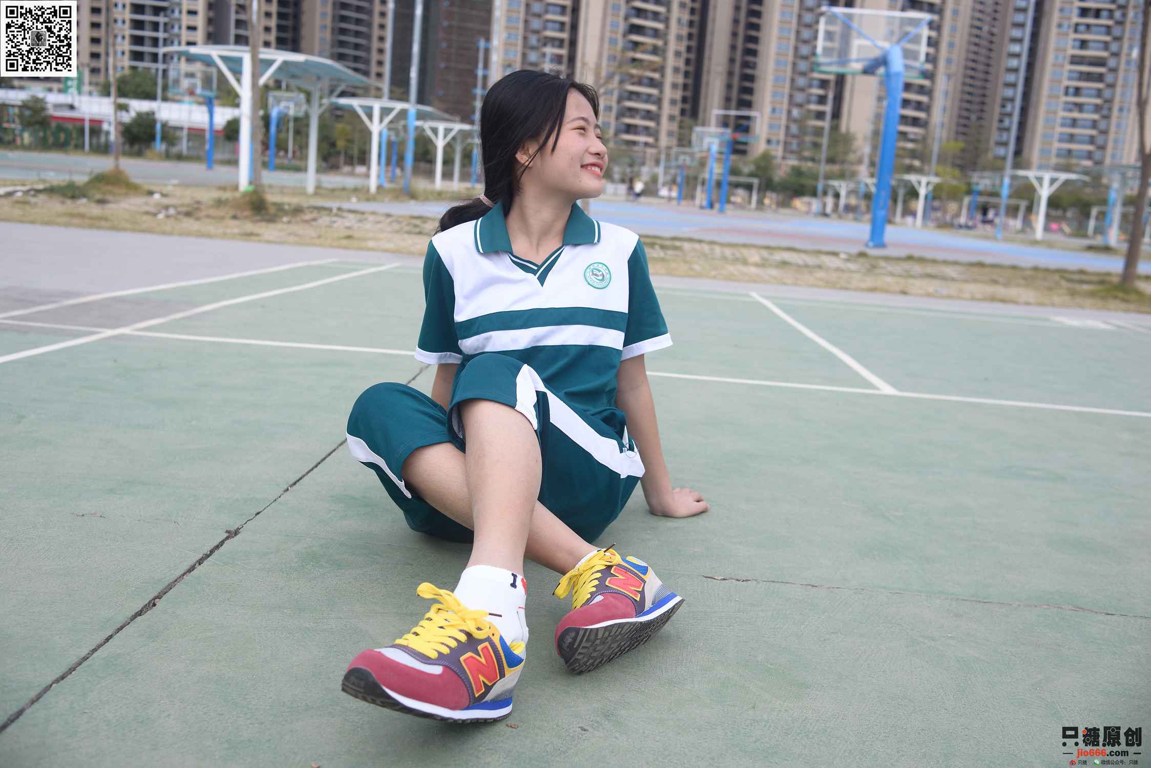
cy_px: 384
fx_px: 1119
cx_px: 576
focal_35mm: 35
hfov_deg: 54.4
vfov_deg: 37.9
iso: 160
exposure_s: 1/500
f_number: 6.3
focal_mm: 35
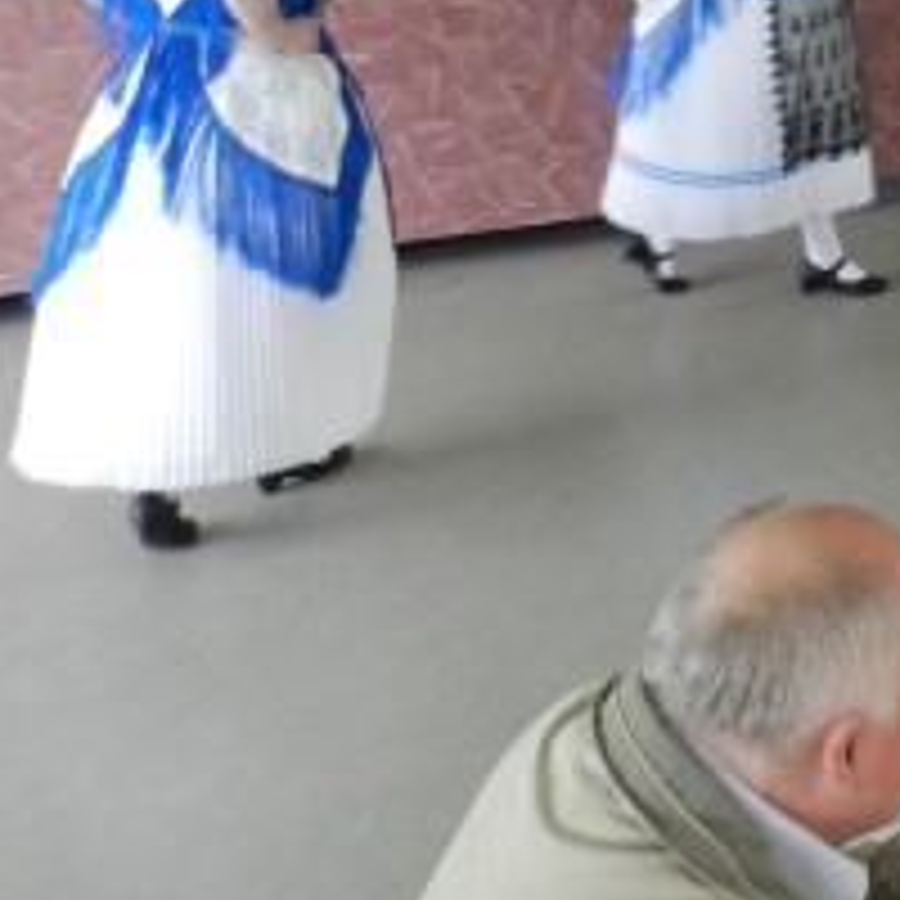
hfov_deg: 24.4
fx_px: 1912
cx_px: 1040
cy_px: -162
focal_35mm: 65
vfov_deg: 24.2
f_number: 3.4
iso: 500
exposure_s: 1/60
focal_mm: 4
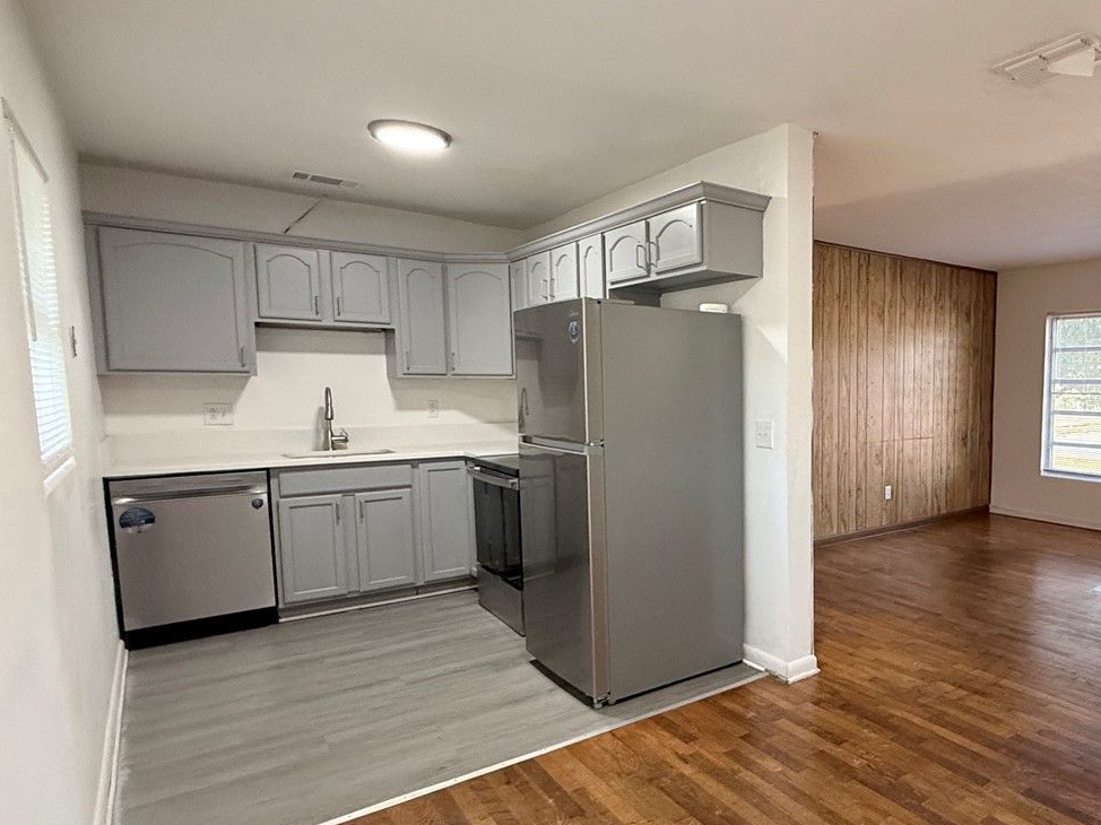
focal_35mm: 23
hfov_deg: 68.5
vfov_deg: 58.7
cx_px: 843
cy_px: 452
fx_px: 731
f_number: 2.2
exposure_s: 1/120
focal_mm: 2.22
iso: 640
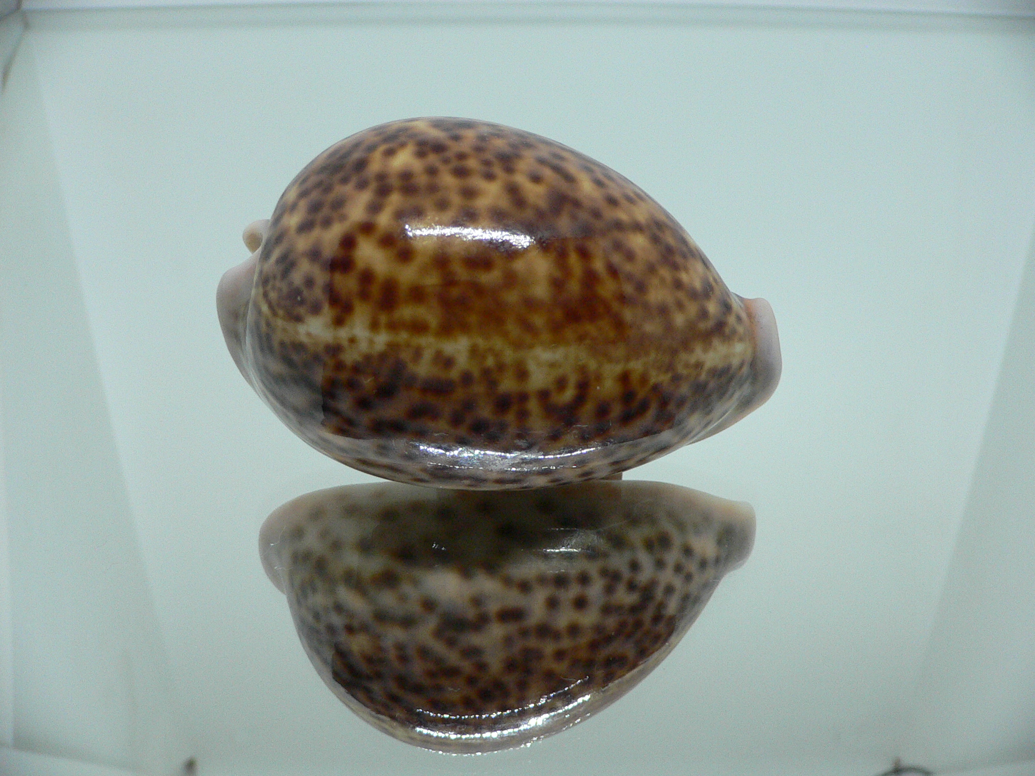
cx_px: 518
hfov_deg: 52.6
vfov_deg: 40.7
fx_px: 1046
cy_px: 388
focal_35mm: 35
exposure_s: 1/60
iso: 200
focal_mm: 4.6
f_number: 2.8
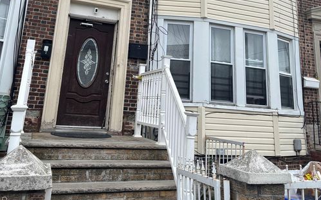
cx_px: 161
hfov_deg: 52.8
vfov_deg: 32.8
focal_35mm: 37
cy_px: 24
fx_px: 324
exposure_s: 1/1233
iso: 50
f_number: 1.6
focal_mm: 5.96
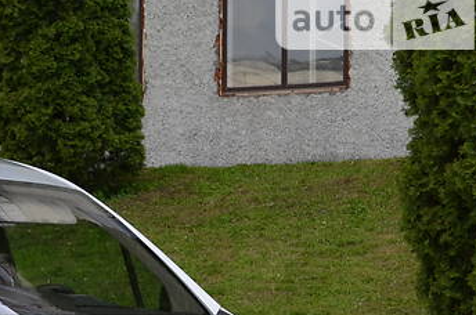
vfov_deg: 8.6
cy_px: 340
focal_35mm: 157
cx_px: -58
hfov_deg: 12.8
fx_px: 2074
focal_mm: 45
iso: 200
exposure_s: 1/250
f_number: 8
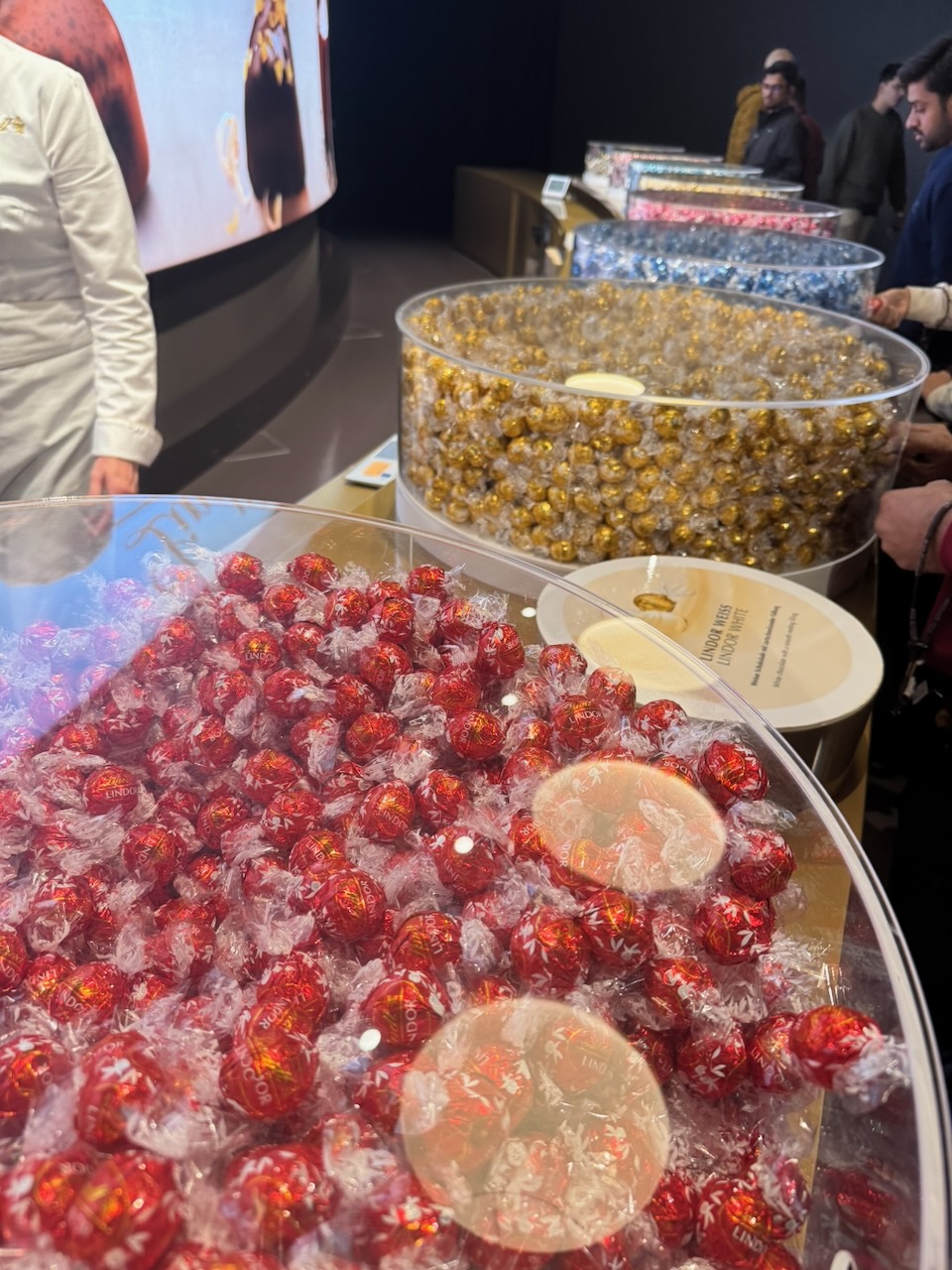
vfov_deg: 71.6
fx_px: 880
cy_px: 635
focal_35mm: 24
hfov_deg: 56.8
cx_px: 476
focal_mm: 6.76
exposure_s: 1/89
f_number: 1.78
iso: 200
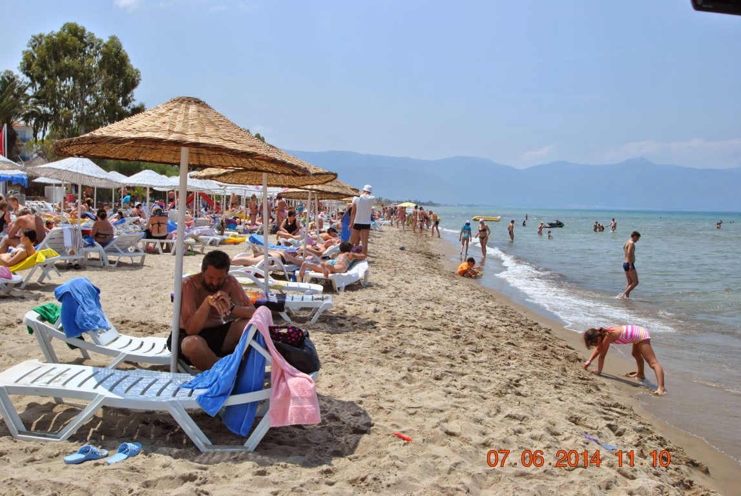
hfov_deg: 53.1
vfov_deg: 37.0
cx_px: 370
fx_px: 742
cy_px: 248
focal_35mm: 36
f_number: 8
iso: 100
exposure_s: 1/250
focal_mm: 24
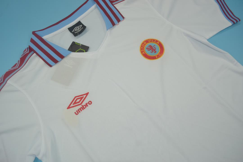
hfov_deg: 61.9
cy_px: 81
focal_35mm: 30
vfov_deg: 43.6
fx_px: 202
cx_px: 122
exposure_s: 1/200
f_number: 5
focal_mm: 20
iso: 200
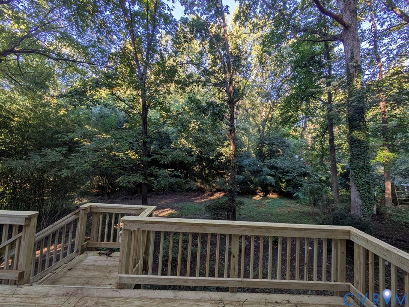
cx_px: 212
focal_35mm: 15
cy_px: 146
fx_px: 177
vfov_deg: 81.7
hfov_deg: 98.1
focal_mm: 1.83
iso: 44
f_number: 2.2
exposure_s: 1/124
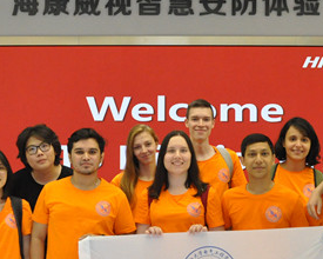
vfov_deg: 16.9
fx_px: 860
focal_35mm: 90
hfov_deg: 21.3
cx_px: 168
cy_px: 215
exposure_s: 1/200
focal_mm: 22
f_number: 6.3
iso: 2000
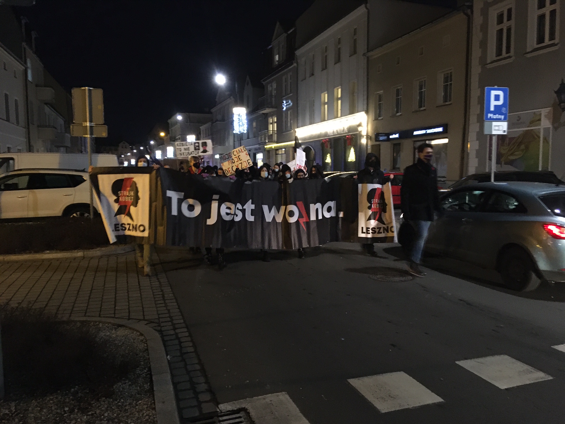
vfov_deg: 48.2
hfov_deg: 61.7
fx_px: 473
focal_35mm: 29
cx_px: 282
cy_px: 212
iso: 500
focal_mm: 4.15
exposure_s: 1/17
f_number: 2.2
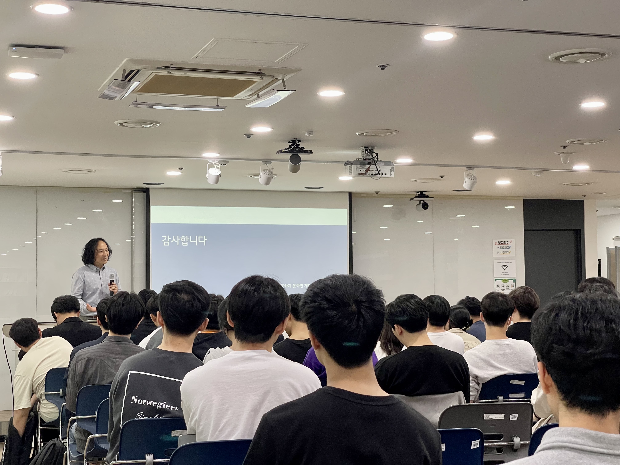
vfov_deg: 22.9
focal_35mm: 64
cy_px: 232
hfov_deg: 30.3
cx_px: 310
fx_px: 1146
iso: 250
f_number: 2.2
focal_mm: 7.5
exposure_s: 1/60
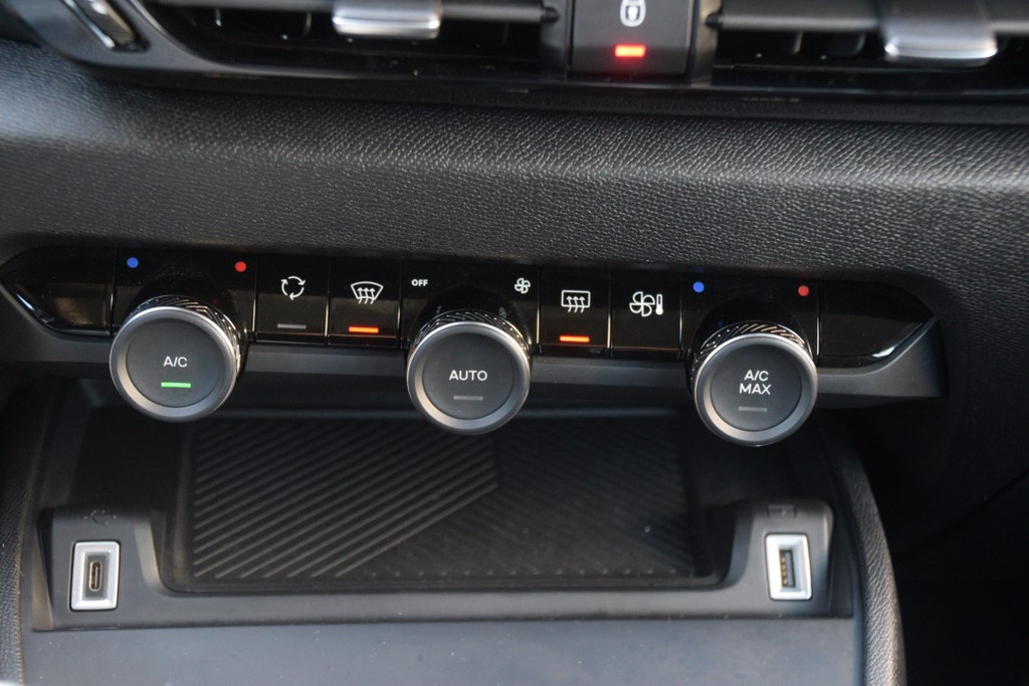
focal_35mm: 63
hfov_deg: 31.9
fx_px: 1801
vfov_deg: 21.6
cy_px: 343
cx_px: 514
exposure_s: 1/60
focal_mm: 42
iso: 2200
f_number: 4.8
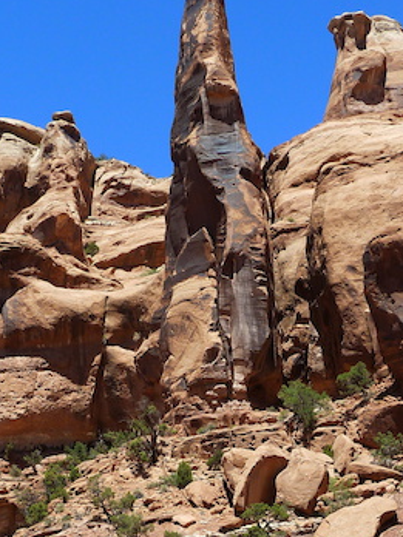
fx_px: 1071
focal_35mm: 69
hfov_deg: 21.3
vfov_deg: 27.8
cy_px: 397
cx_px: 252
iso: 80
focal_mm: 5
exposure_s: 1/500
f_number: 4.5
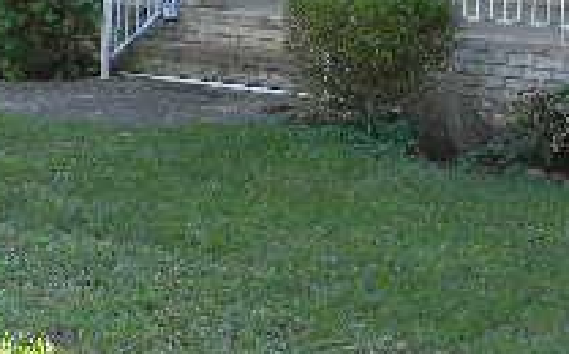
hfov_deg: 17.7
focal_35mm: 117
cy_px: -60
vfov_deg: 11.0
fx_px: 1812
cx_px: 441
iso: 80
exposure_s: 1/53.7
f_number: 3.7
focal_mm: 6.4
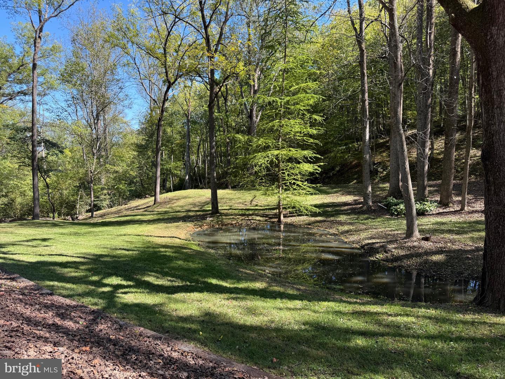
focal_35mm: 24
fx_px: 350
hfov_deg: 71.6
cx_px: 252
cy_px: 190
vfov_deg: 56.8
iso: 100
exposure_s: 1/796
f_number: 1.78
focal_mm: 6.76
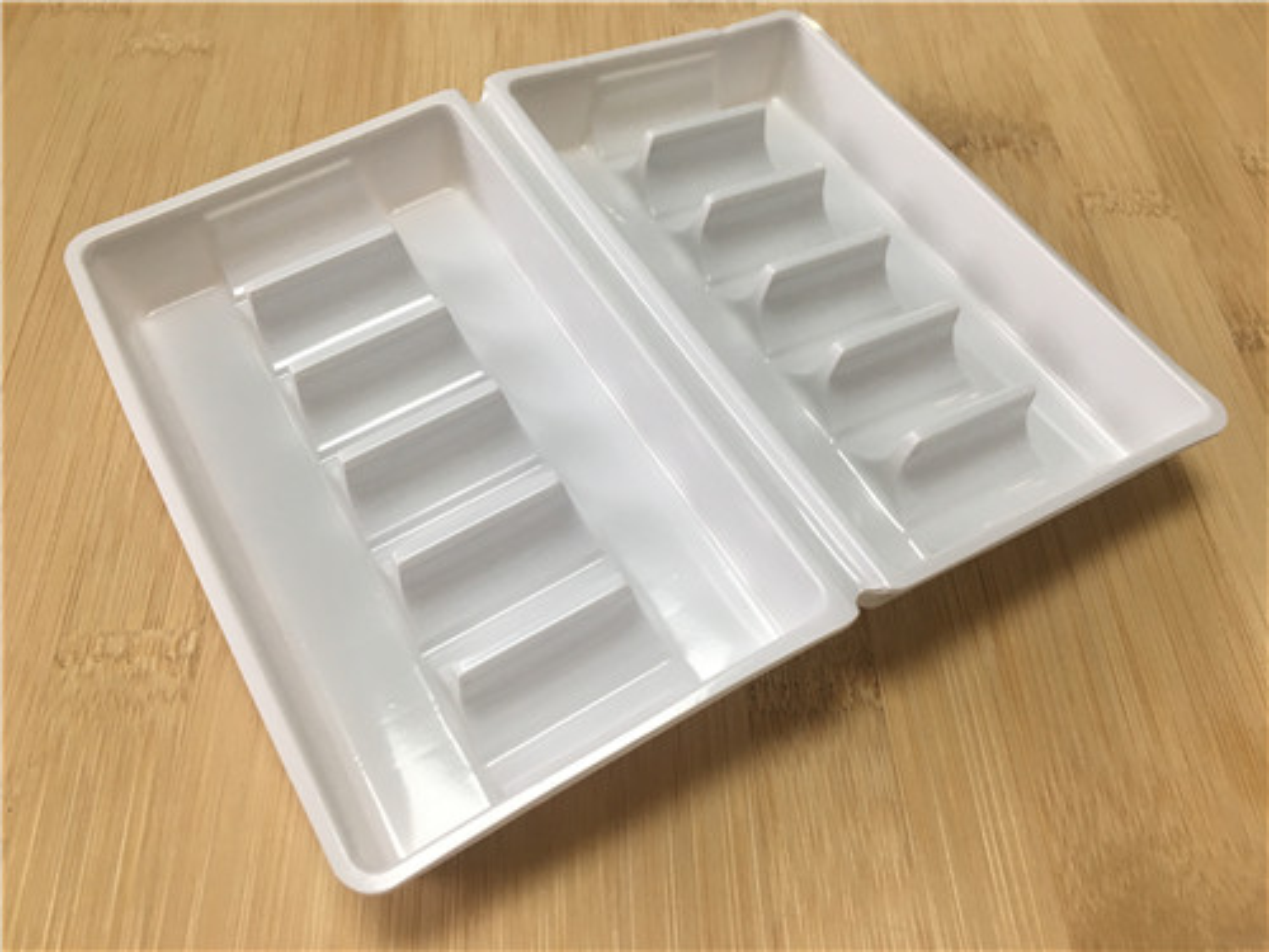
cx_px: 634
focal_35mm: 29
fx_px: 1063
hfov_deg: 61.7
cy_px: 476
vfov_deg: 48.2
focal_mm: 4.15
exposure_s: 1/40
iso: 25
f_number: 2.2
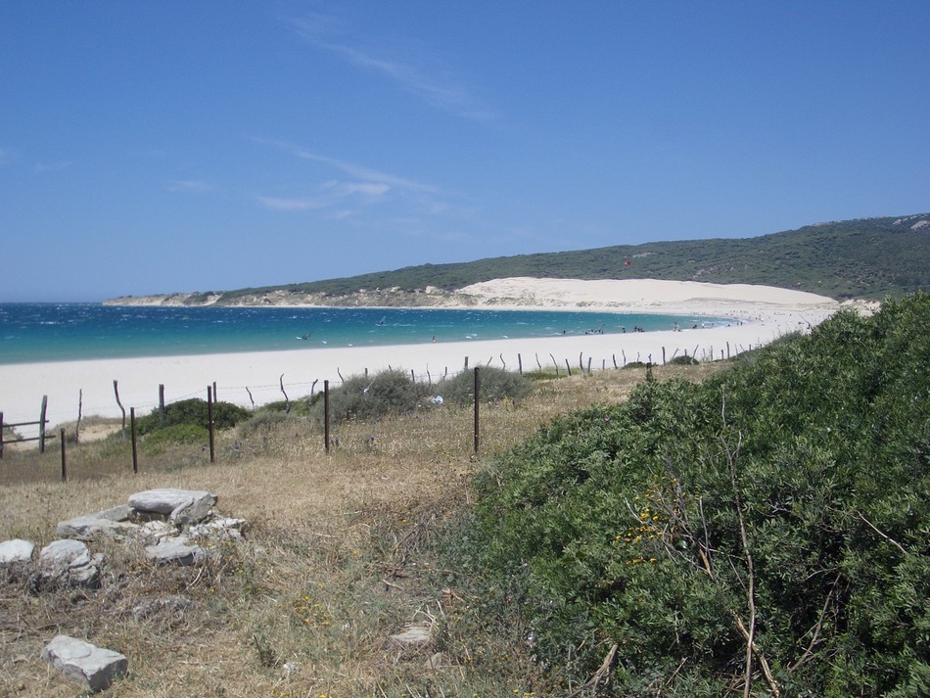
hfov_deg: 45.8
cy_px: 349
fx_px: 1102
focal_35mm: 41
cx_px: 465
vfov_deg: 35.2
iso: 50
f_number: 4.6
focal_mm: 6.8
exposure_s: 1/640
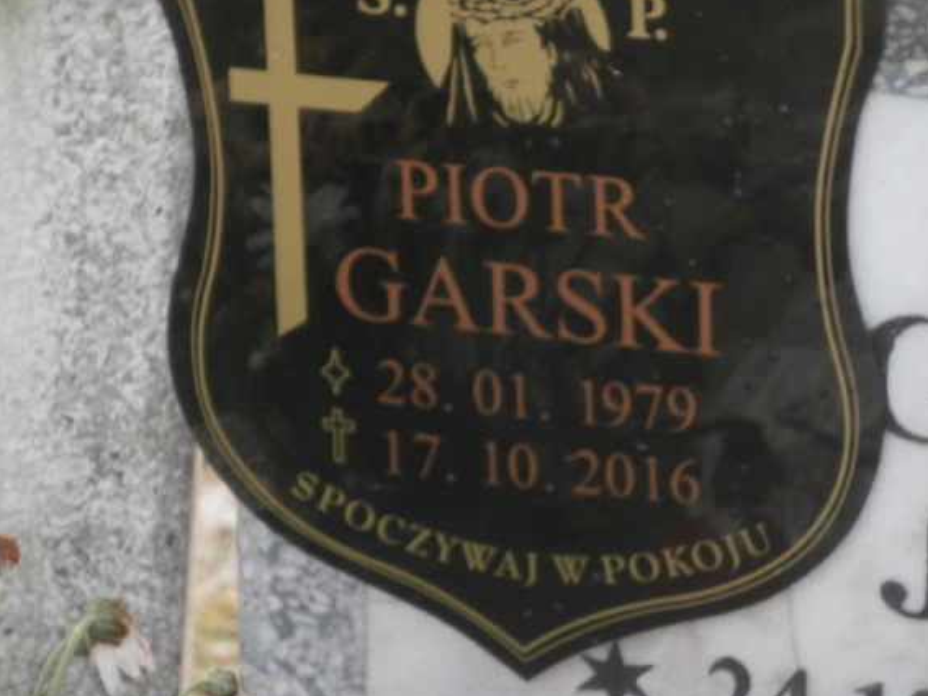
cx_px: 493
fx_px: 7264
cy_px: 377
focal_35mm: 271
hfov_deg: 7.3
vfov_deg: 5.5
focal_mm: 42
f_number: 5.8
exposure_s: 1/100
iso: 400
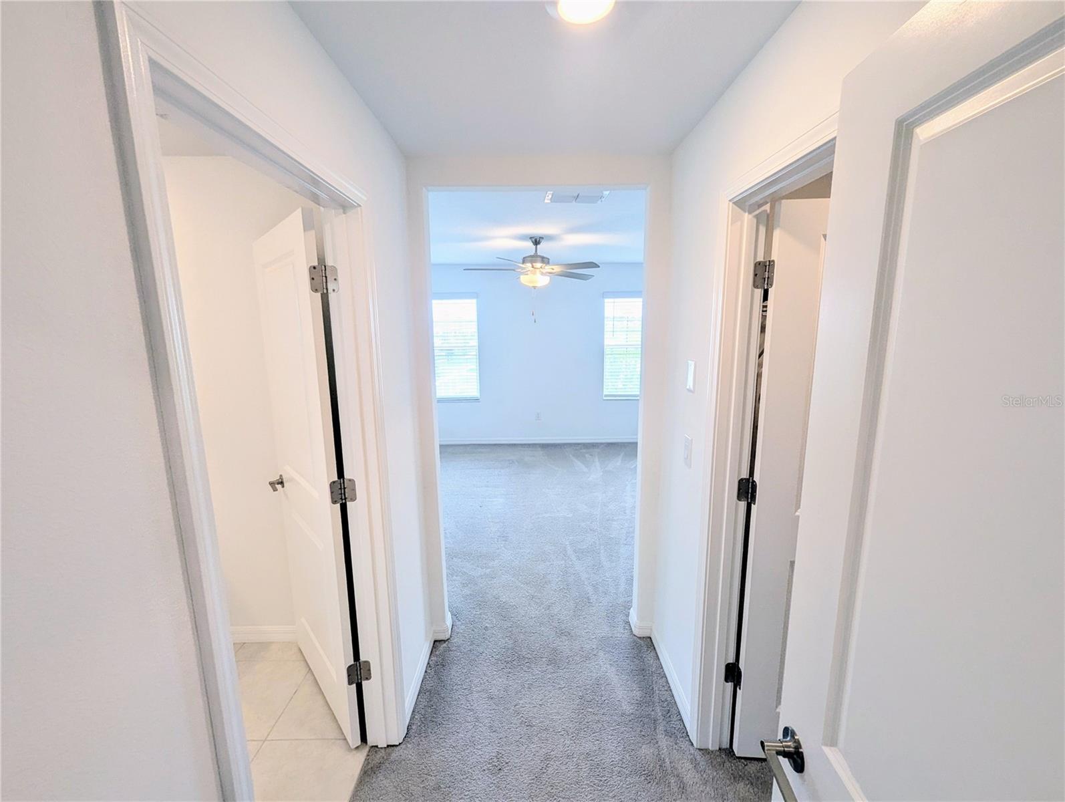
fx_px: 401
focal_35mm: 13
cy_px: 401
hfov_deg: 106.1
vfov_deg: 90.1
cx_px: 532
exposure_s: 1/120
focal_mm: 1.95
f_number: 2.2
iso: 58
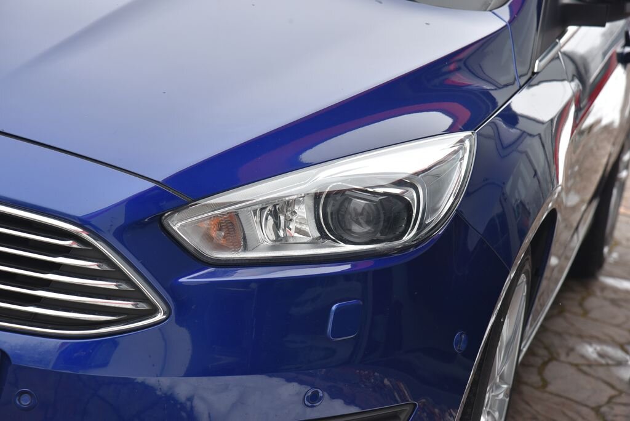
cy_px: 210
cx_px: 315
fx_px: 2101
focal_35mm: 120
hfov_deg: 17.1
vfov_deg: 11.4
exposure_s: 1/250
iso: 500
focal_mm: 120
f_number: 8
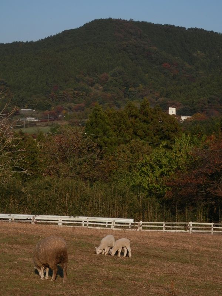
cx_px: 111
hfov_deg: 14.0
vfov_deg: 18.5
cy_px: 148
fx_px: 906
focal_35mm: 106
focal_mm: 19
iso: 80
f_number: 5
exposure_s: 1/640
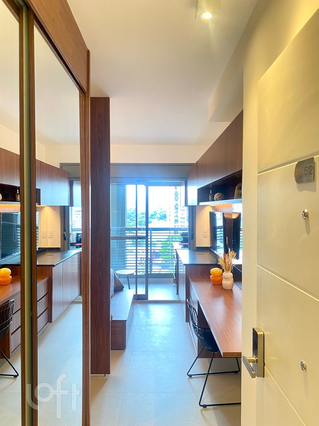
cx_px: 160
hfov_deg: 53.1
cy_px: 213
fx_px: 319
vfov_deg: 67.3
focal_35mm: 26
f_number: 1.8
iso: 160
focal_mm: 4.25
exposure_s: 1/60
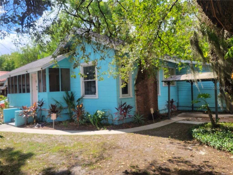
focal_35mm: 26
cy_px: 88
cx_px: 116
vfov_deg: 53.1
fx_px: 175
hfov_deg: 67.3
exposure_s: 1/801
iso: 40
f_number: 1.8
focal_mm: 5.4
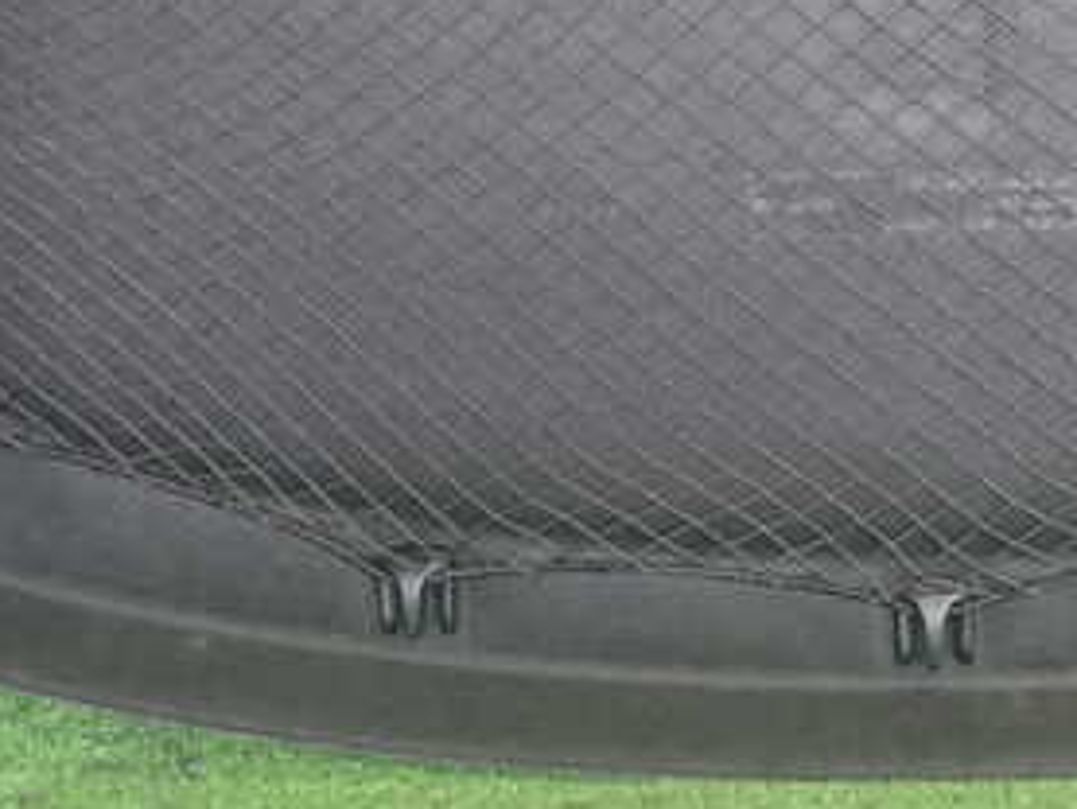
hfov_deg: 28.8
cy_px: 109
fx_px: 2023
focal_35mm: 65
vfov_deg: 22.2
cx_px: 937
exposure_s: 1/30
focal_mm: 5.4
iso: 320
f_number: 2.3
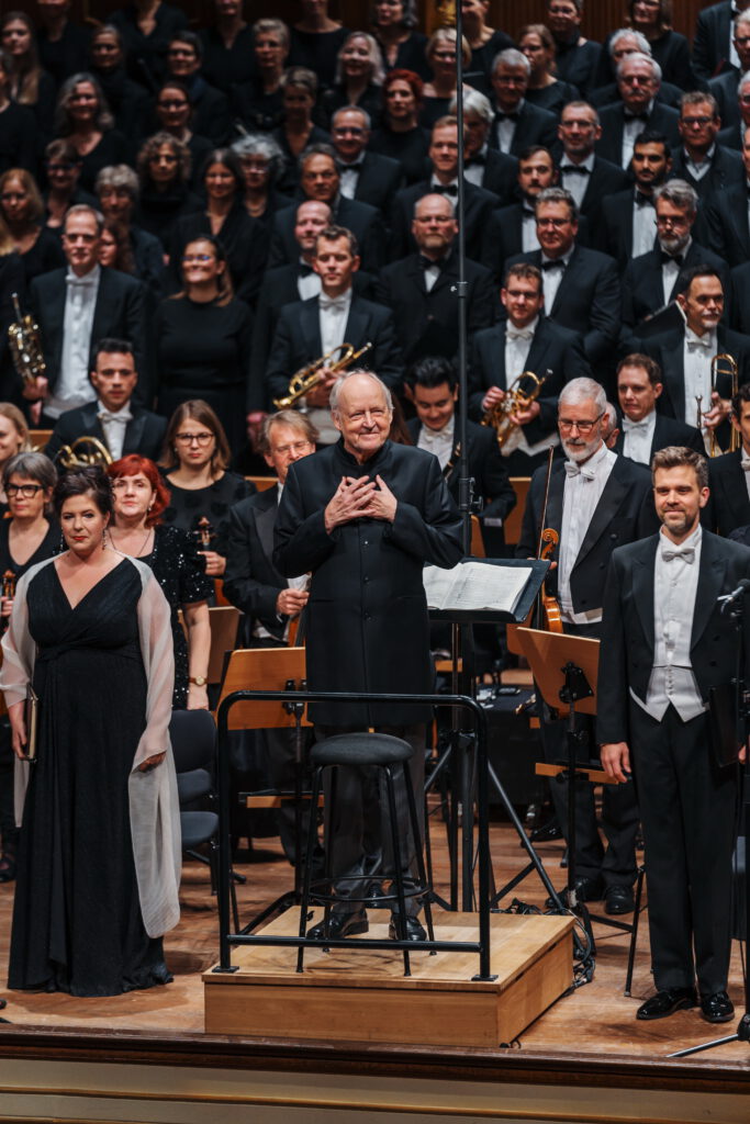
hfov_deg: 6.9
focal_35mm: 198
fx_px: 6185
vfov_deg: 10.4
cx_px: 375
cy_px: 562
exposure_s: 1/200
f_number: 2.8
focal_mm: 198
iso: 1250
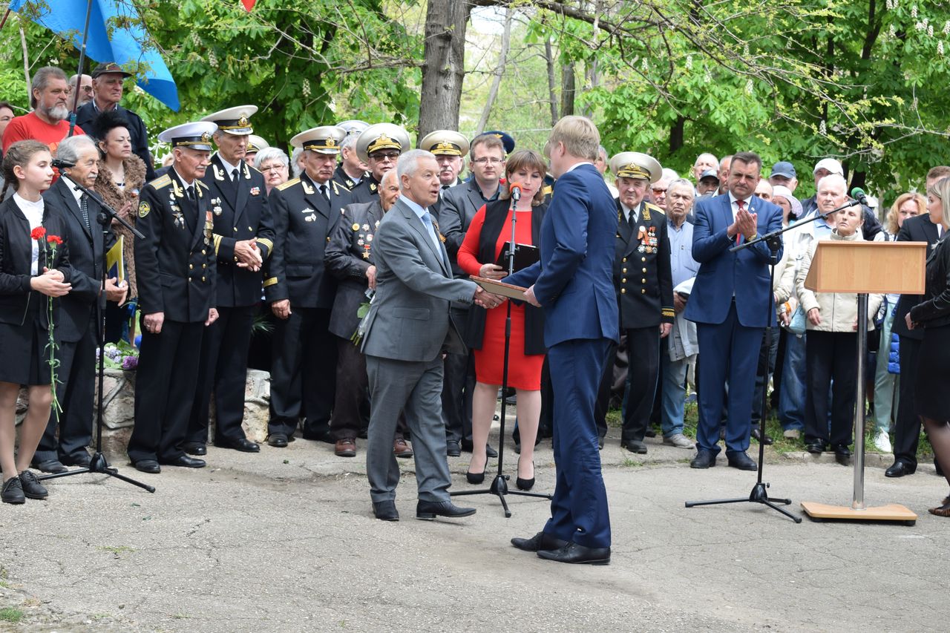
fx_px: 1820
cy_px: 316
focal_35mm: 69
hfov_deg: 29.2
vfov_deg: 19.7
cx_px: 475
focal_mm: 46
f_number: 8
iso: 360
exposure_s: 1/250
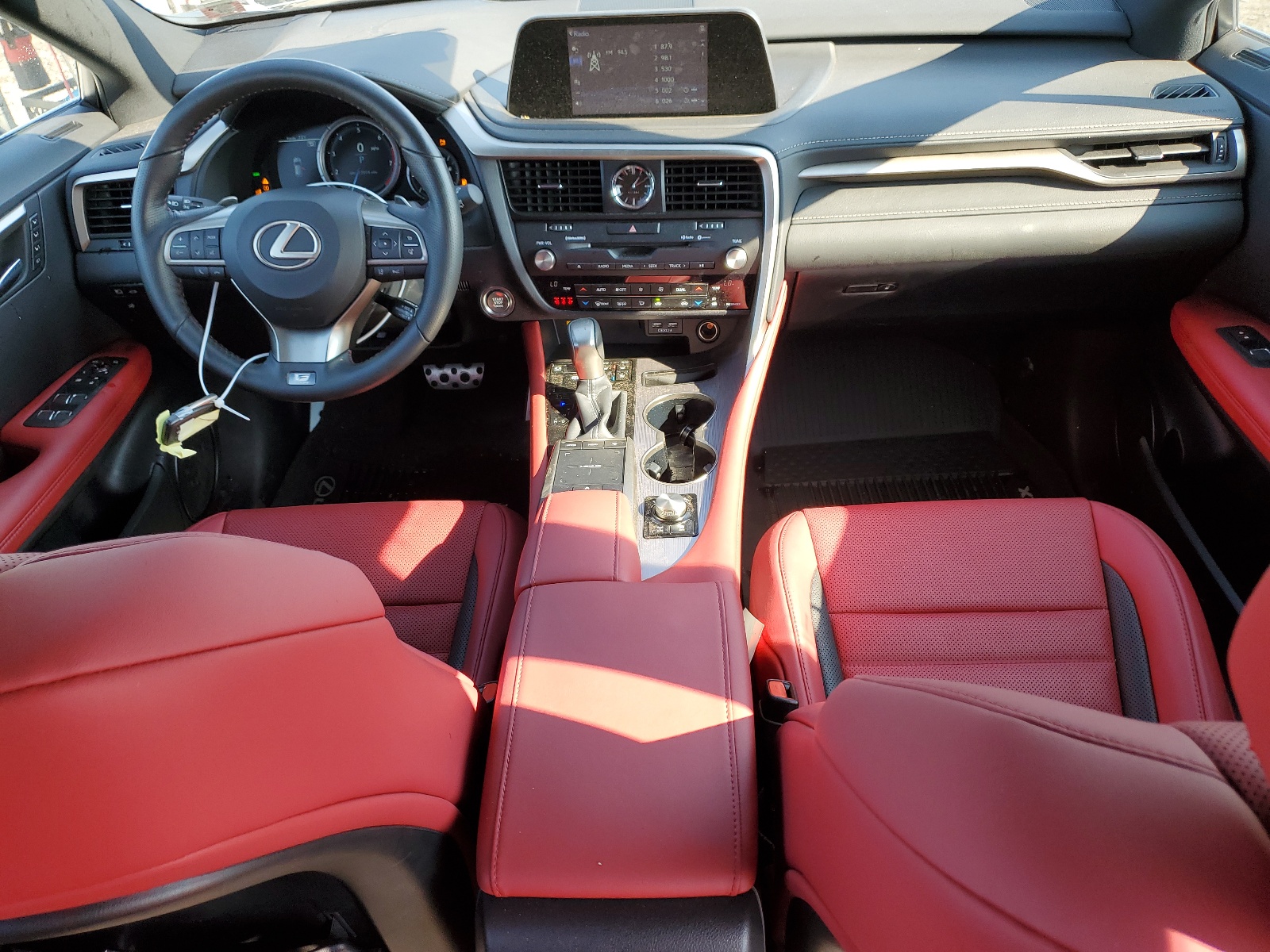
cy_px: 476
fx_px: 954
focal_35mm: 26
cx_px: 635
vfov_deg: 53.1
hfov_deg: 67.3
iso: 50
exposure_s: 1/200
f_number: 1.5
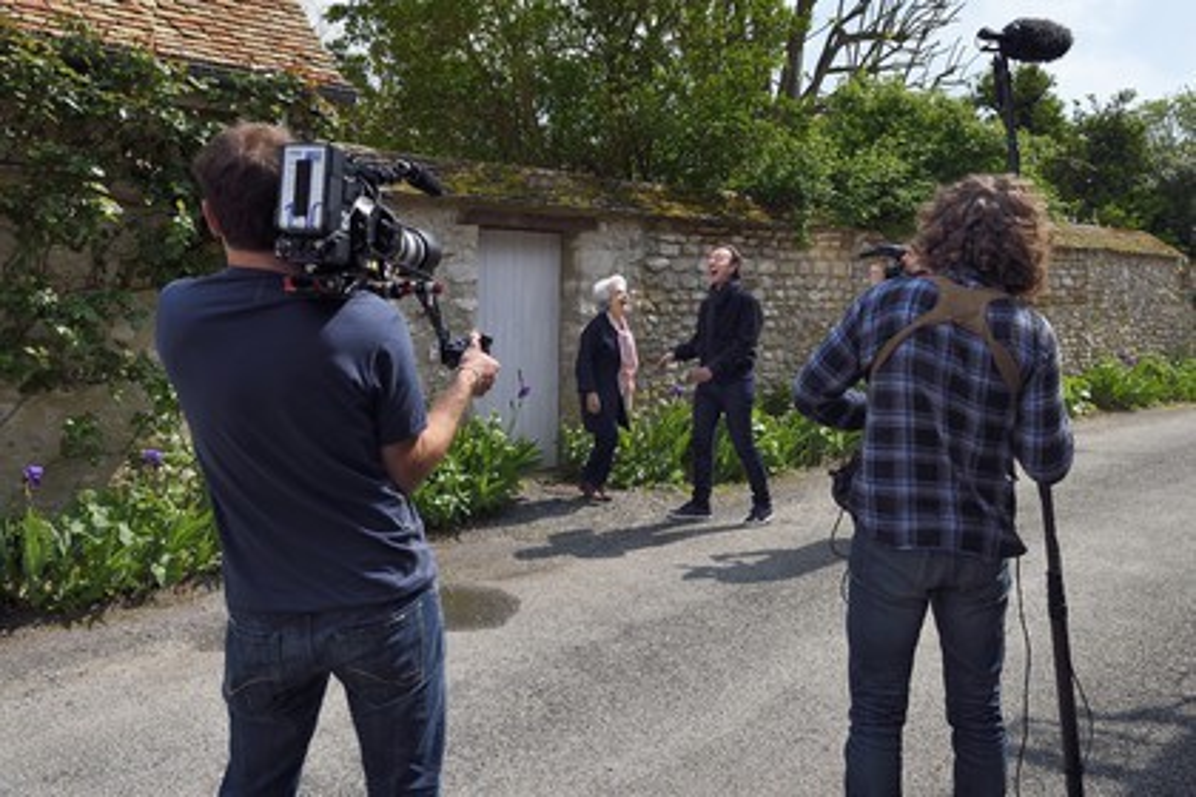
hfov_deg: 61.9
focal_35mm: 30
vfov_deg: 43.6
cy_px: 398
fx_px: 997
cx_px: 598
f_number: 8
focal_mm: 30
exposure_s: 1/400
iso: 200
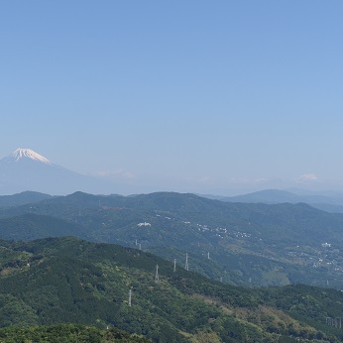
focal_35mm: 80
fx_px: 895
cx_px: 30
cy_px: 153
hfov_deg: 21.2
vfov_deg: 21.7
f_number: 11
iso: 200
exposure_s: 1/500
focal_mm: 31
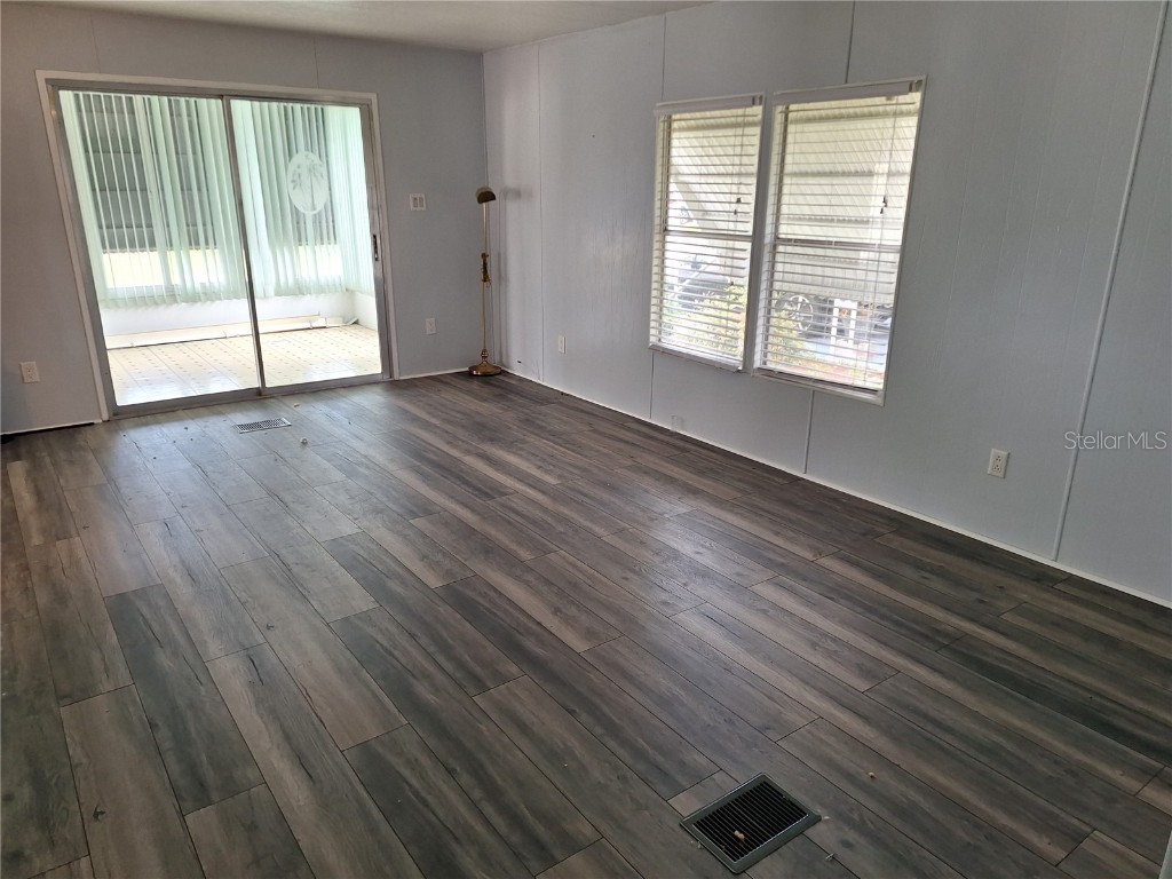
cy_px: 440
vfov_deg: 58.9
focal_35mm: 23
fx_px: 779
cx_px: 586
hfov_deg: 73.9
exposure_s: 1/40
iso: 50
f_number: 1.8
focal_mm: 5.54
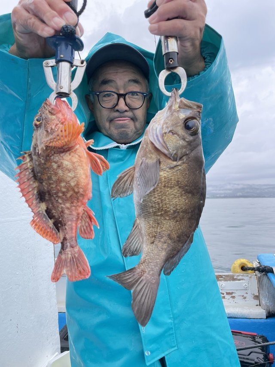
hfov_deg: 53.0
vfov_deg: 67.3
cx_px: 138
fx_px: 276
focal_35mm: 26
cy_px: 184
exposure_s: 1/327
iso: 32
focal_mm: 4.2
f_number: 1.6
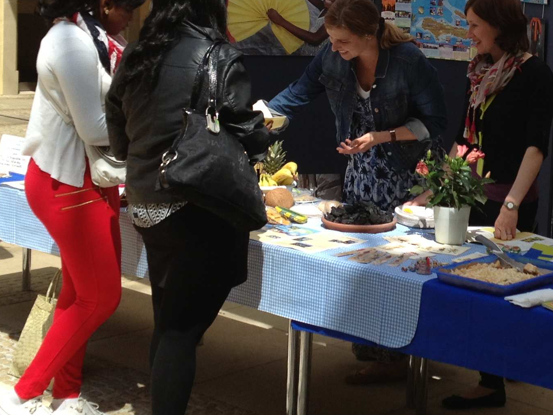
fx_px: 1342
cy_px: 124
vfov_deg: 17.5
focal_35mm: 84
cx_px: 452
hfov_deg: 22.9
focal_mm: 4.28
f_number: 2.4
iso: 50
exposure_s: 1/1042
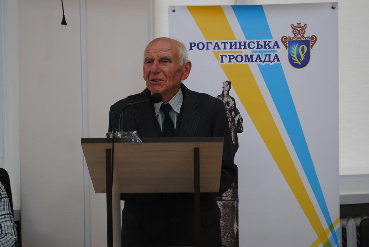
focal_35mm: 82
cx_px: 184
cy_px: 124
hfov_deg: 24.6
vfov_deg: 16.6
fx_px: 847
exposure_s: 1/30
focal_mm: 55
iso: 500
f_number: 5.6
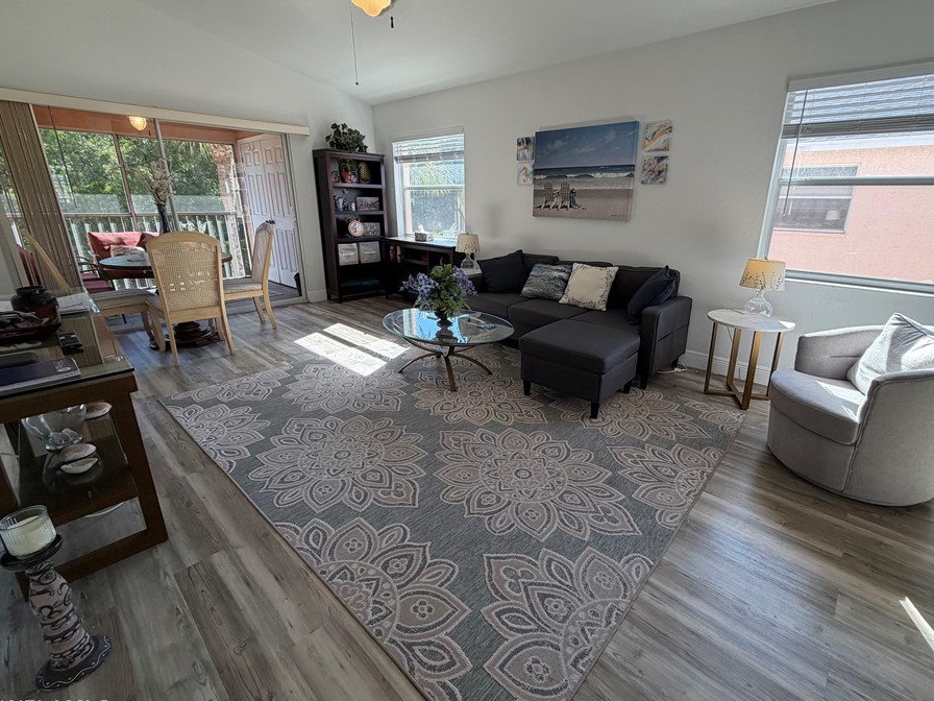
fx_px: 432
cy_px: 325
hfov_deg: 94.2
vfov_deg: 78.0
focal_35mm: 16
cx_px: 514
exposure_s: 1/120
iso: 50
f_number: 2.2
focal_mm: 2.22
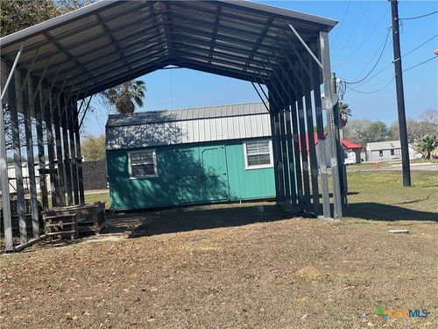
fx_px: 974
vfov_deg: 19.1
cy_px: 164
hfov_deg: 25.3
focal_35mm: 77
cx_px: 219
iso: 25
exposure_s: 1/694
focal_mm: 9
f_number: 2.8
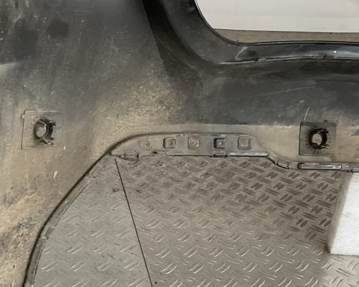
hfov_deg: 25.4
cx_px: 154
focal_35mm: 75
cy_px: 210
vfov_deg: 20.3
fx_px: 797
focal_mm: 3
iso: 160
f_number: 1.8
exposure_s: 1/60
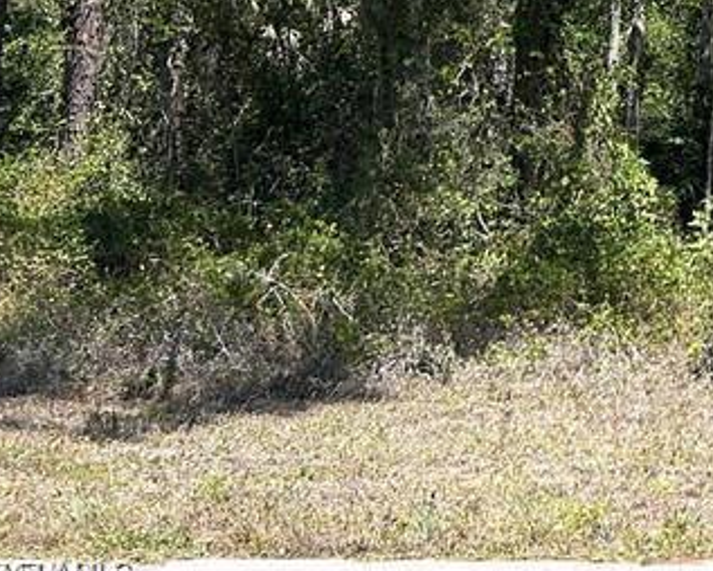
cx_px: 1116
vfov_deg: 17.1
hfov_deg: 19.7
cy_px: -270
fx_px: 1731
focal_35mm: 82
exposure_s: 1/1779
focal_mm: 5.7
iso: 50
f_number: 1.5
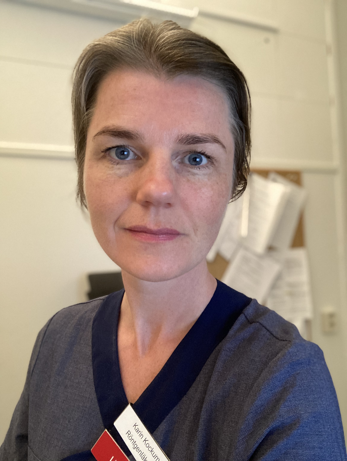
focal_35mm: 32
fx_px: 427
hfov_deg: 44.2
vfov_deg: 56.8
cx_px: 174
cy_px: 230
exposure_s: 1/40
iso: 320
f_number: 2.2
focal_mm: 2.87
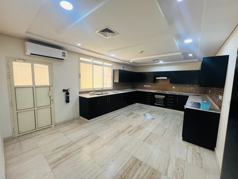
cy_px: 90
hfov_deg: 106.2
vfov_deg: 89.9
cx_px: 119
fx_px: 89
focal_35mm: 13
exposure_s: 1/100
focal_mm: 1.57
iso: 200
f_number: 1.8
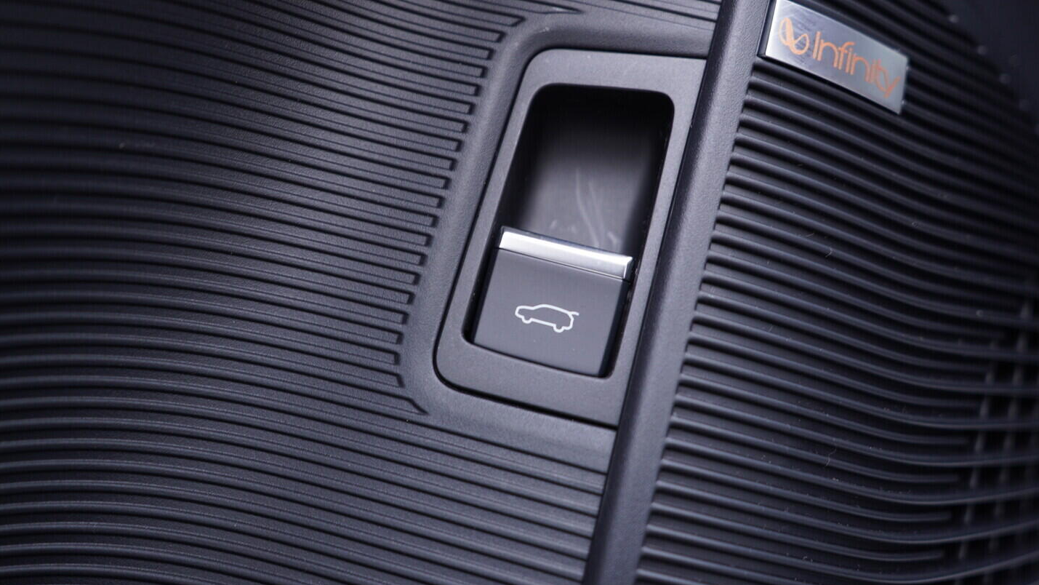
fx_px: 1047
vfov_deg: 31.2
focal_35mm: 38
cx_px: 522
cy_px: 256
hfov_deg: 52.8
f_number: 2.8
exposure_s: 1/40
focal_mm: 24
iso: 200
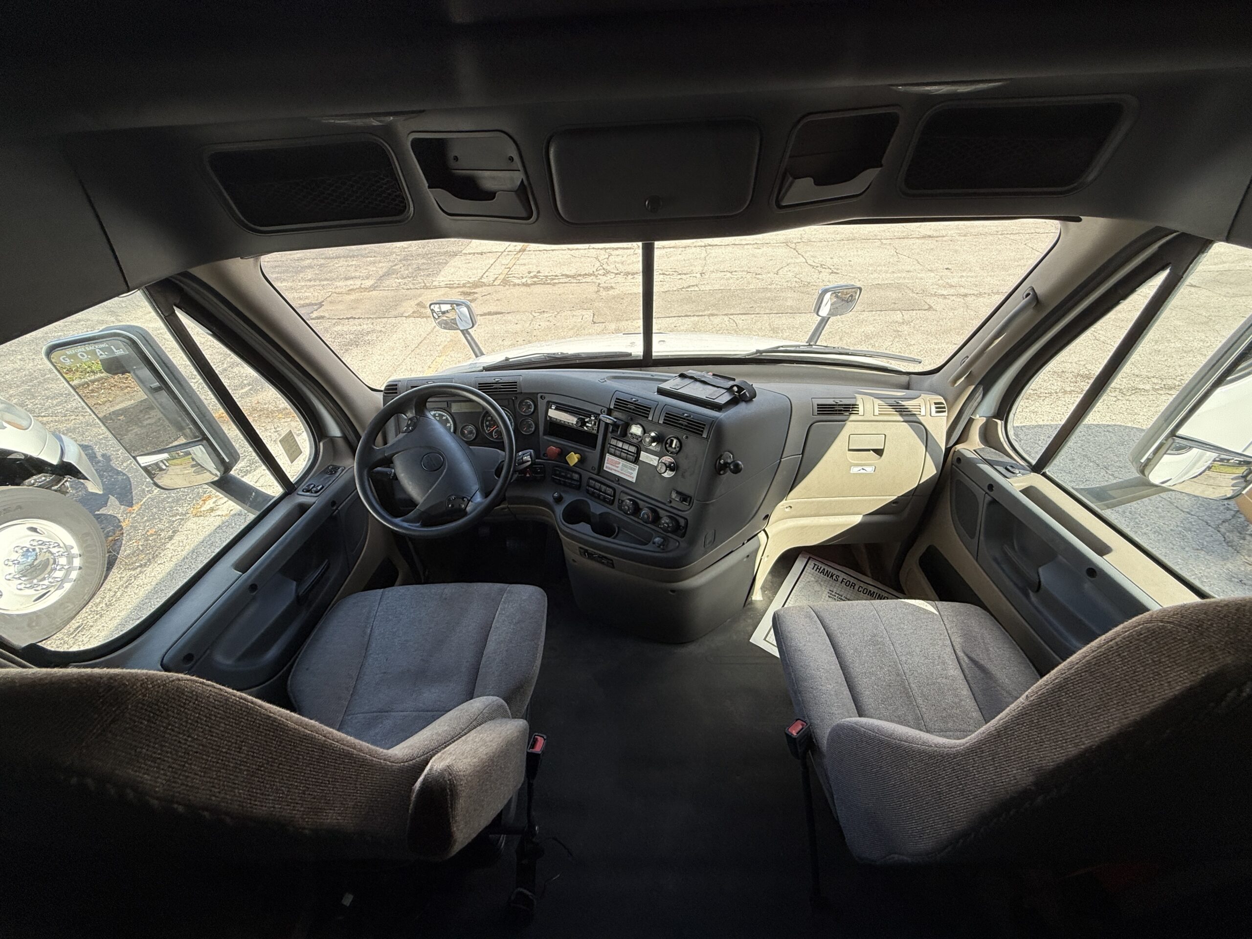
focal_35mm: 14
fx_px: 506
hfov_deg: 102.1
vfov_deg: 85.7
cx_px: 626
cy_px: 470
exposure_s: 1/315
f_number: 2.2
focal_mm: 2.22
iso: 50
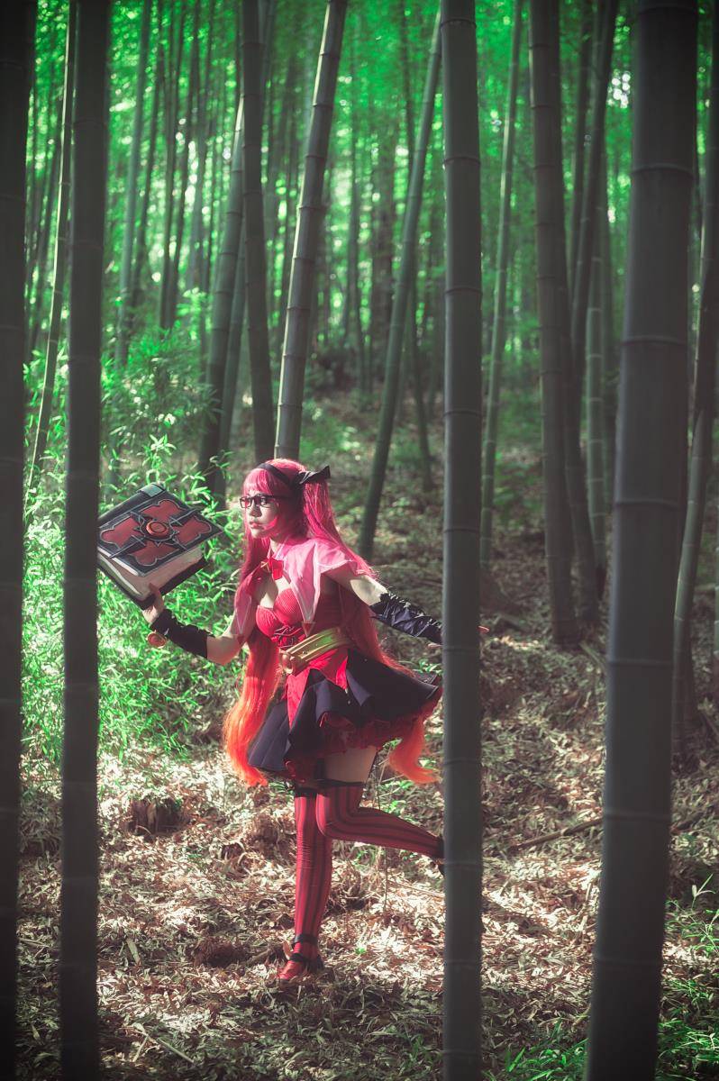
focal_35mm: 70
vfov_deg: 28.9
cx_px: 360
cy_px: 540
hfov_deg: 19.4
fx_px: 2101
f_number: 3.5
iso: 250
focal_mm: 70
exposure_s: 1/80
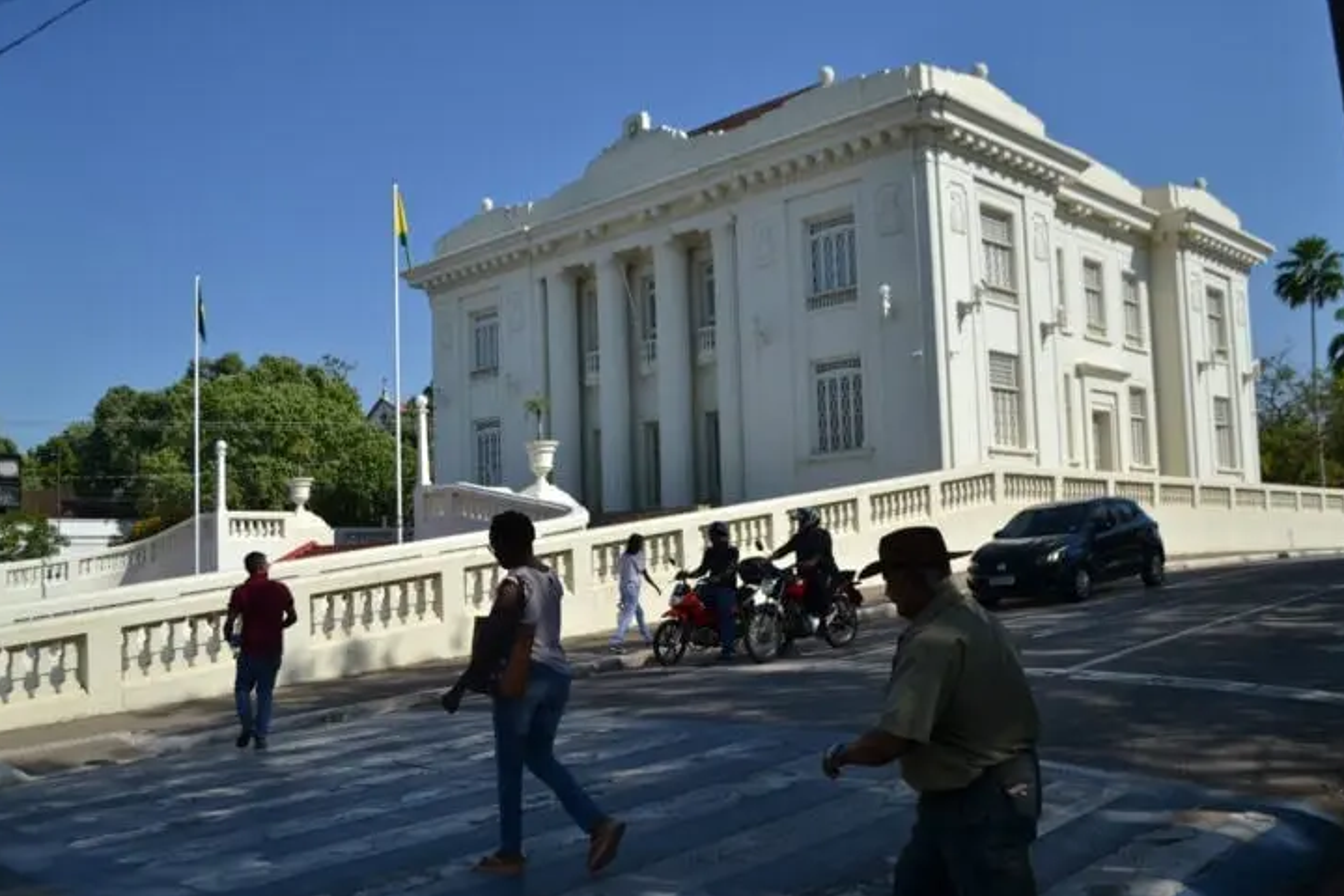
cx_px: 683
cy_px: 476
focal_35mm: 32
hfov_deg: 58.7
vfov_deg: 41.1
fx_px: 1195
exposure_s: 1/3200
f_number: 3.8
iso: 200
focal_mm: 20
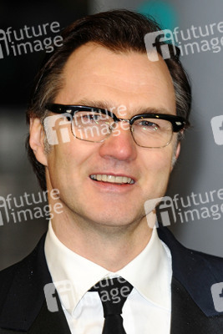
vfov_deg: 7.8
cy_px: 167
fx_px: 2437
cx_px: 112
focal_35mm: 262
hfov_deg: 5.2
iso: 320
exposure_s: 1/200
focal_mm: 175
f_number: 4
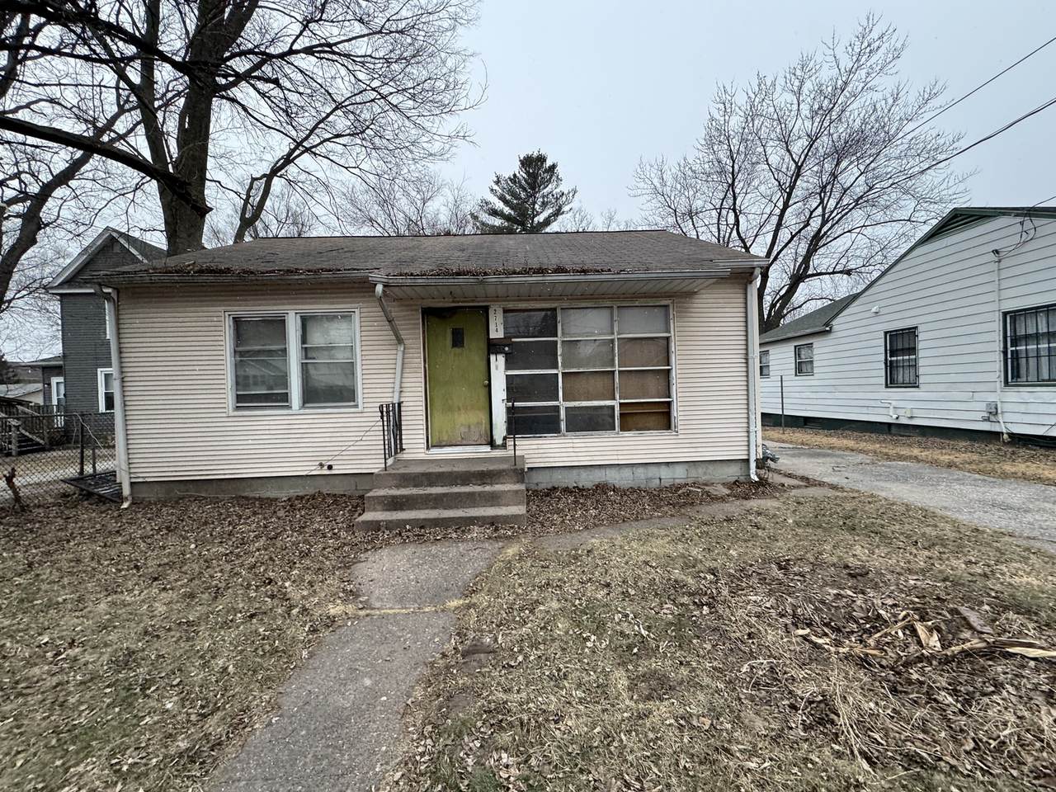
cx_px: 528
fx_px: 427
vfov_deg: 85.7
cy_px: 396
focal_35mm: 14
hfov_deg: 102.1
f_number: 2.2
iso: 40
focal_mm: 2.22
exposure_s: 1/196
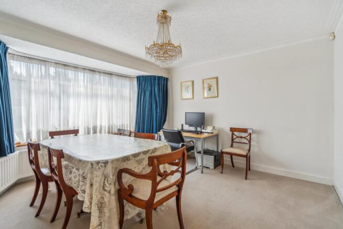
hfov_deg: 96.7
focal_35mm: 16
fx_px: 153
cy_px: 114
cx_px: 172
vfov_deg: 73.8
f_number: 5.6
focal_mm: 16
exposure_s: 1/60
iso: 640
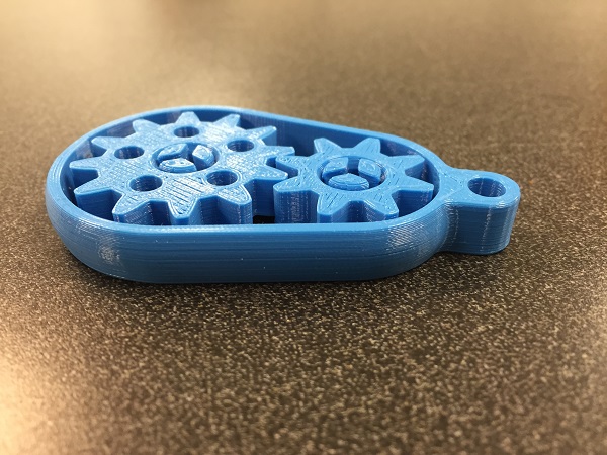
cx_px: 304
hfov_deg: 61.7
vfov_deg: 48.2
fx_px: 509
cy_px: 228
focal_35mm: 29
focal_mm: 4.15
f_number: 2.2
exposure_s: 1/30
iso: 100
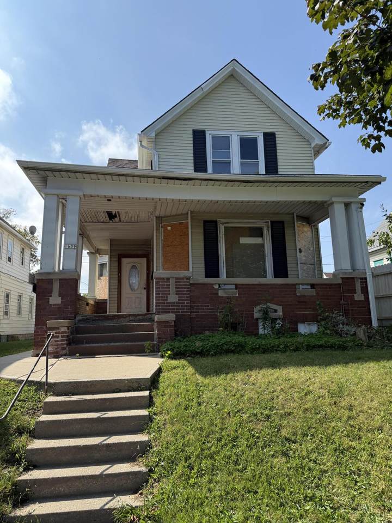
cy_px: 262
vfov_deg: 71.6
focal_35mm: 24
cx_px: 196
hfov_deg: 56.8
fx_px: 362
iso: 100
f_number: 1.78
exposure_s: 1/3584
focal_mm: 6.76
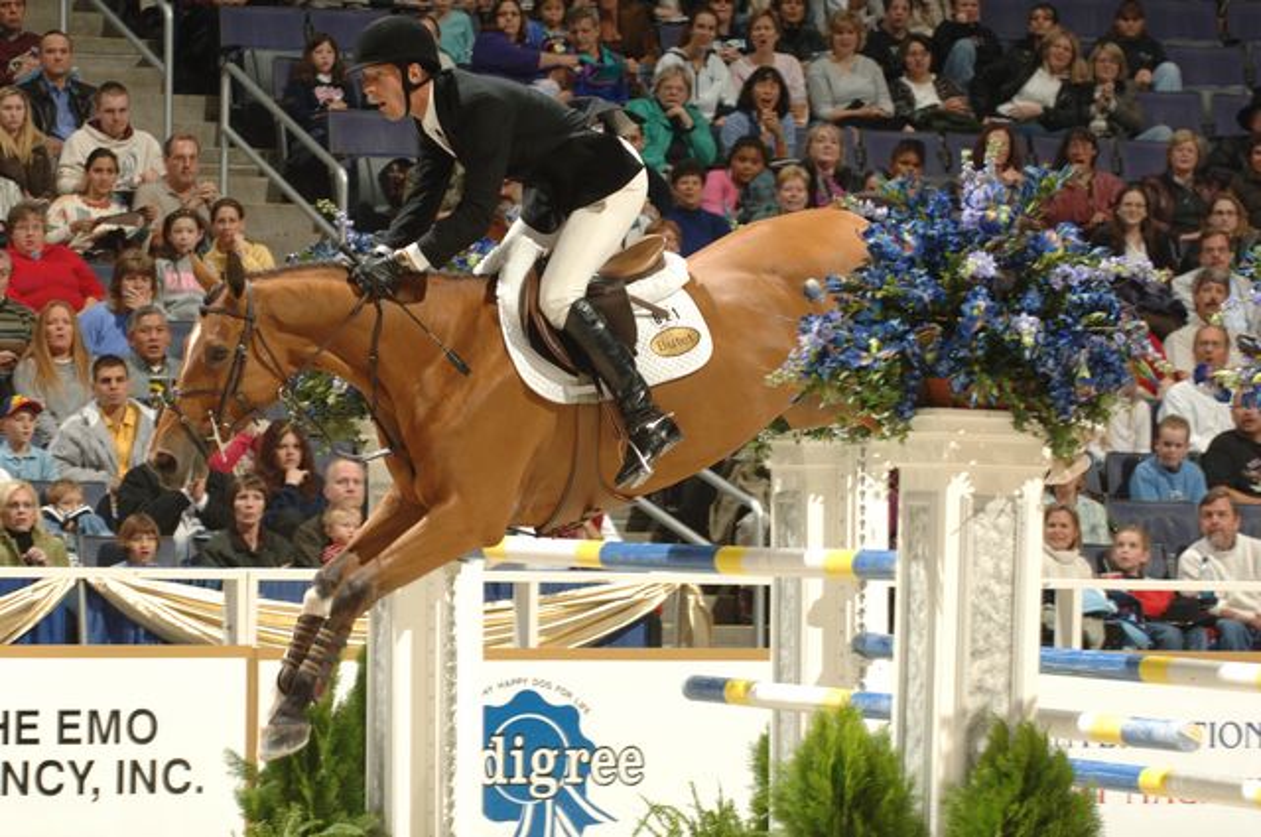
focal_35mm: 195
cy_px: 418
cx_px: 630
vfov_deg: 7.0
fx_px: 6822
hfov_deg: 10.6
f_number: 5
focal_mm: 130
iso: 320
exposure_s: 1/250
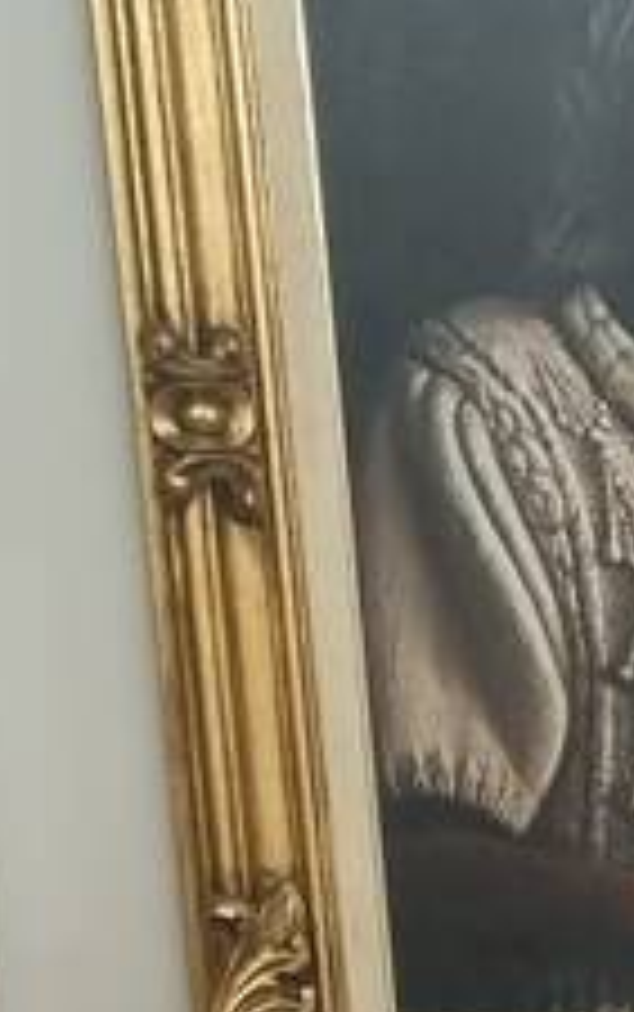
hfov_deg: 6.2
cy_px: 1453
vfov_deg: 11.5
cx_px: 2563
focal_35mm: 176
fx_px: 4856
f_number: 1.8
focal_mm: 5.4
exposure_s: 1/120
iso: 320
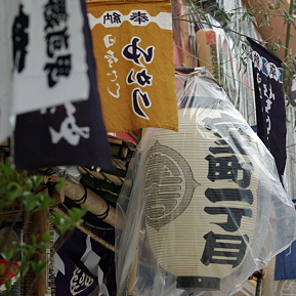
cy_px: 144
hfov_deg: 12.5
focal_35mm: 139
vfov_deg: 12.6
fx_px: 1345
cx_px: 219
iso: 400
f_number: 4.5
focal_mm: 70
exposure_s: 1/500
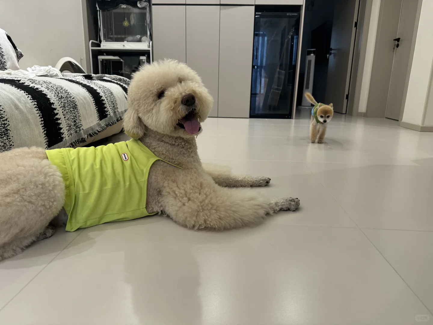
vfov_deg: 56.8
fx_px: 300
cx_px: 216
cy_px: 162
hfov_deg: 71.6
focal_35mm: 24
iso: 200
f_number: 1.78
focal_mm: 6.76
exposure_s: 1/100
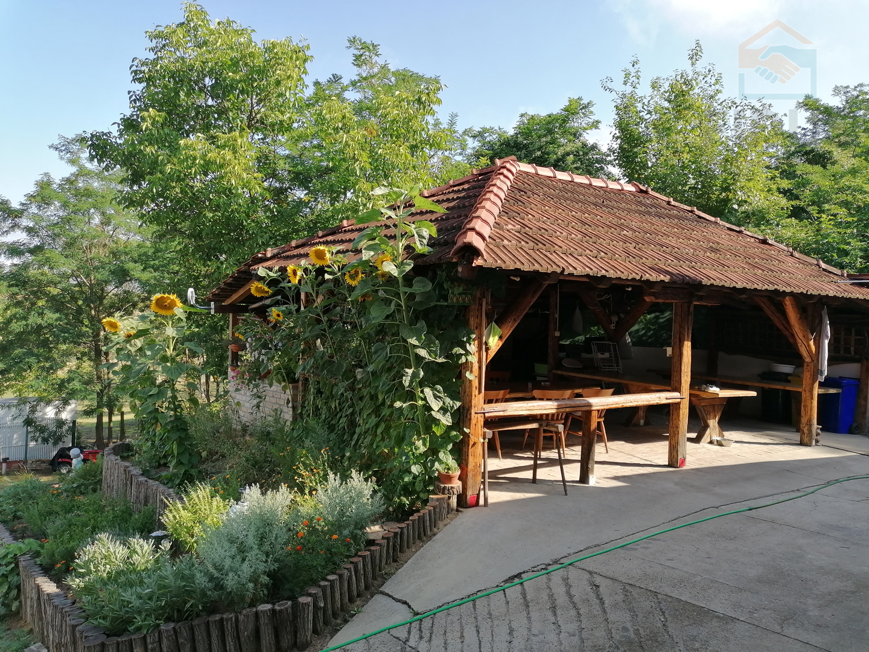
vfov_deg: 51.4
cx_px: 434
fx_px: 678
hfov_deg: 65.3
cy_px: 326
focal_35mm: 27
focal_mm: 4.75
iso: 50
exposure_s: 1/537
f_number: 1.8
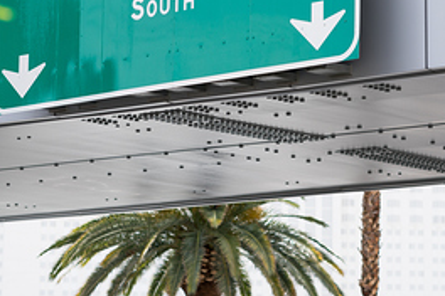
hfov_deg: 10.7
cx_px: 207
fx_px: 2386
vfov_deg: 7.1
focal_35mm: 193
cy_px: 57
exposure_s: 1/1000
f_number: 3.5
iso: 100
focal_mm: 85
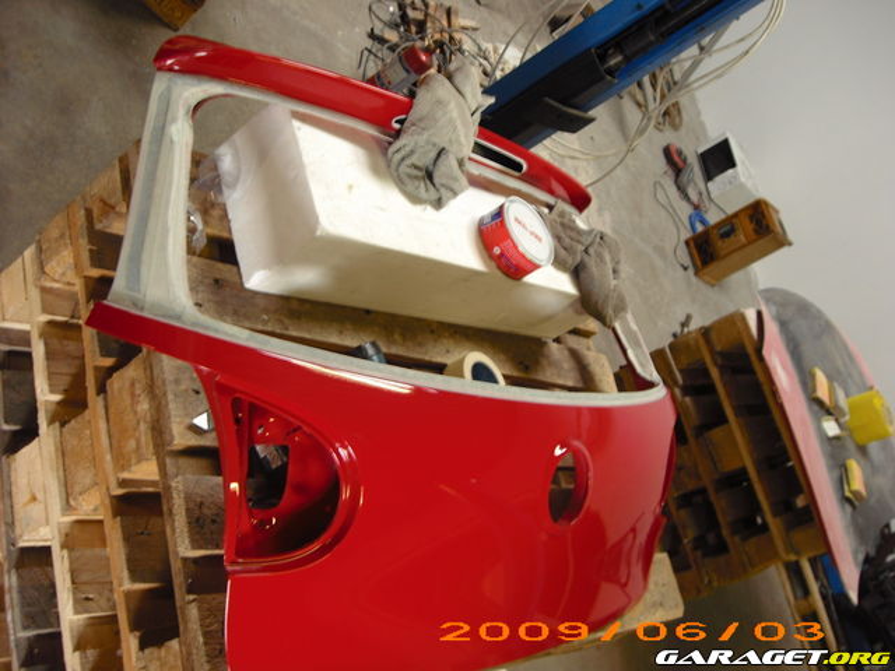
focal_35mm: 37
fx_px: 957
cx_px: 448
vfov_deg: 38.7
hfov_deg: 50.1
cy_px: 336
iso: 100
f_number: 2.7
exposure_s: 1/10
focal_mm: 6.2
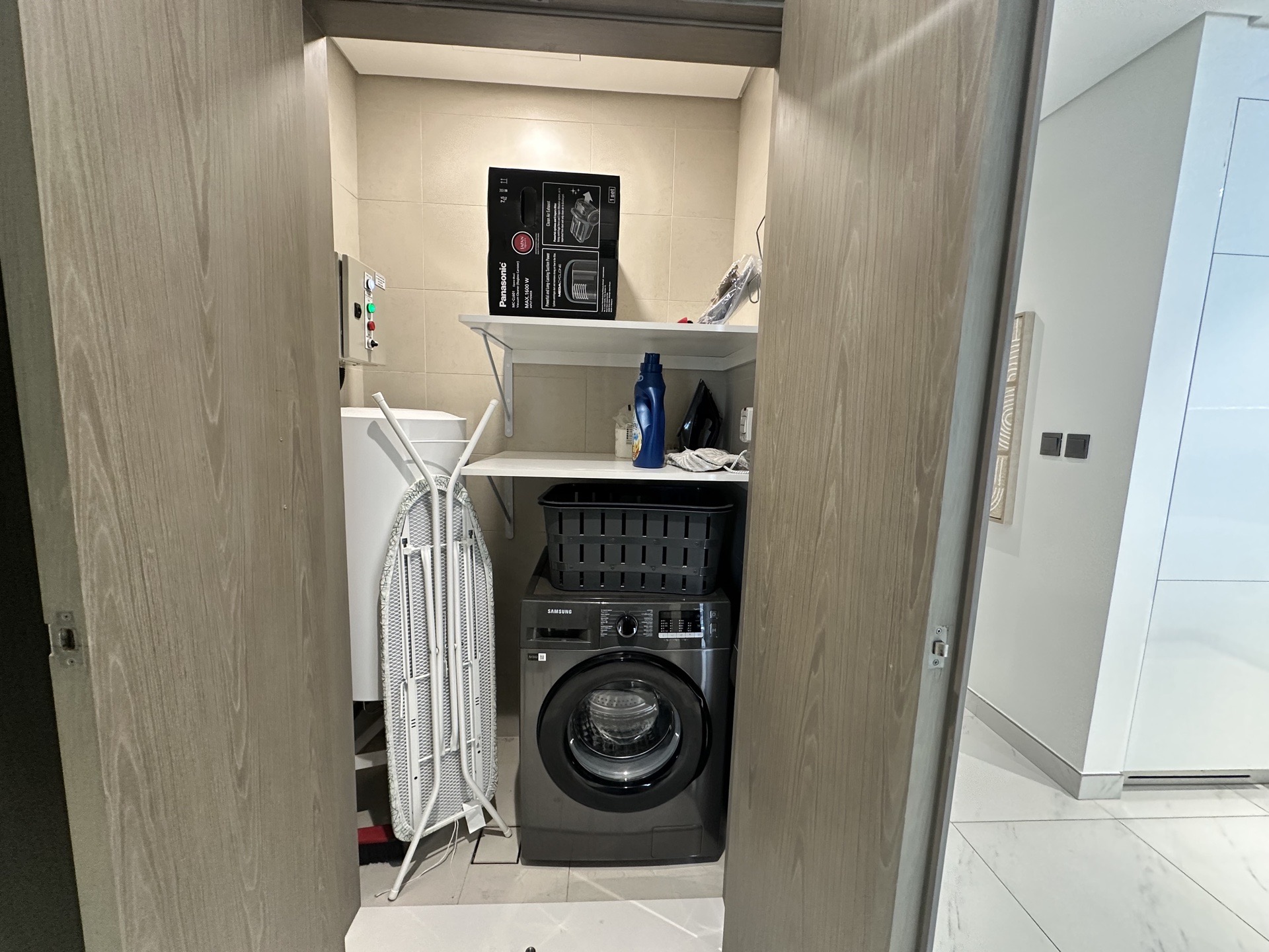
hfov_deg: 102.1
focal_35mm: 14
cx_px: 634
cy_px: 476
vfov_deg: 85.7
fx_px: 513
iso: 250
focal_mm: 2.22
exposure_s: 1/100
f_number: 2.2
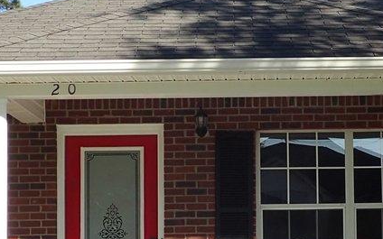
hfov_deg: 19.8
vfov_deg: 12.4
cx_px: 220
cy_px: 163
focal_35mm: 105
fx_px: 1096
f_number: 3.5
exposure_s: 1/500
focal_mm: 6.42
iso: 100
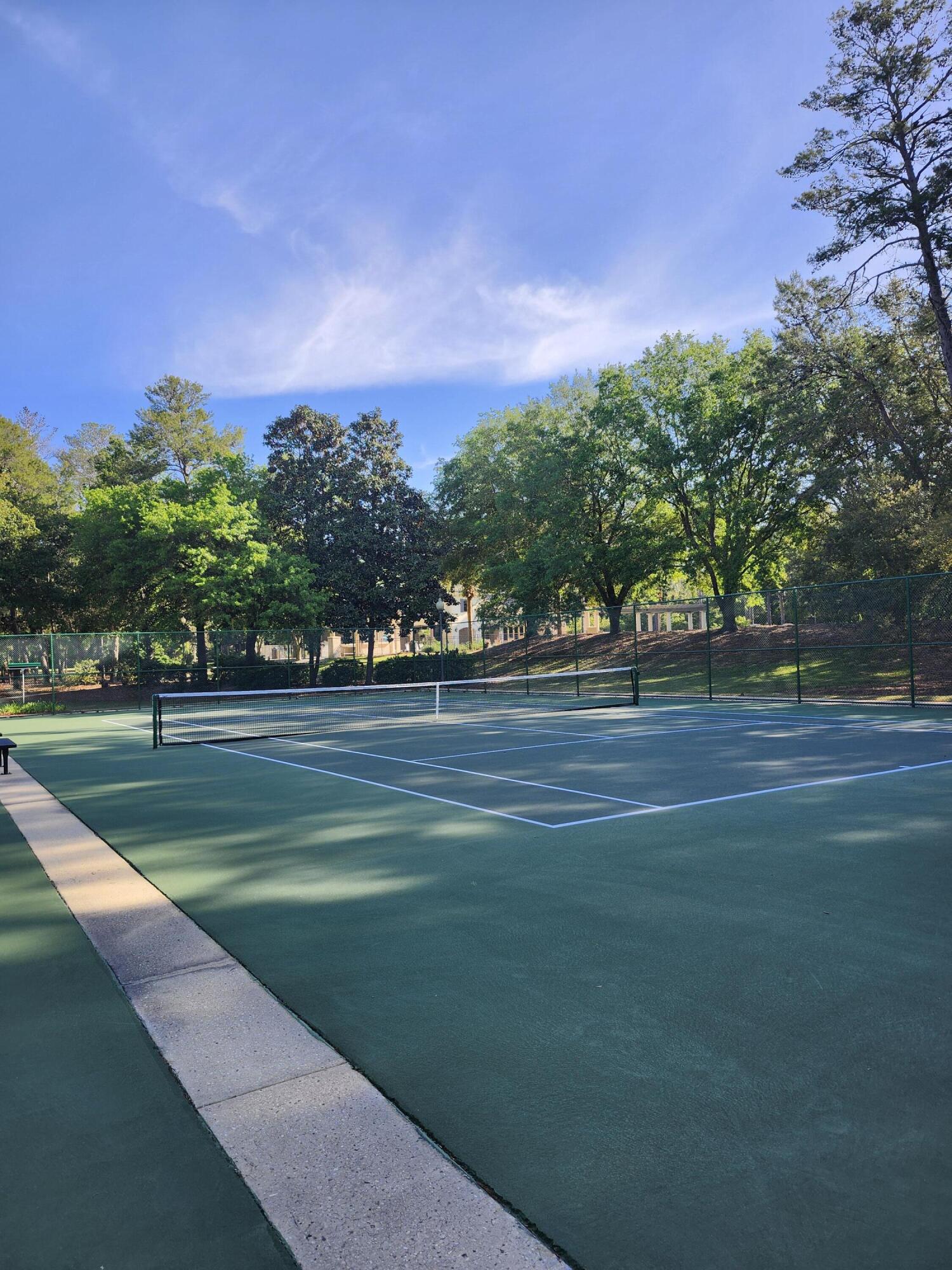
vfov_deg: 73.9
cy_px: 635
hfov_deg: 58.9
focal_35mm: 23
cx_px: 476
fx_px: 843
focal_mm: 5.54
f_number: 1.8
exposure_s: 1/588
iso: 25
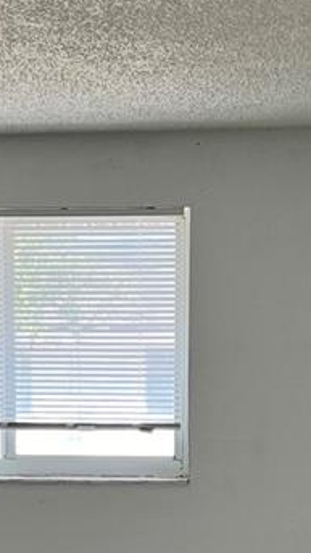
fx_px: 1451
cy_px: 571
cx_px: 113
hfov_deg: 12.2
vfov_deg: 20.8
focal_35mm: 99
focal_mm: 5.7
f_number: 1.5
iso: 64
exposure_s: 1/120
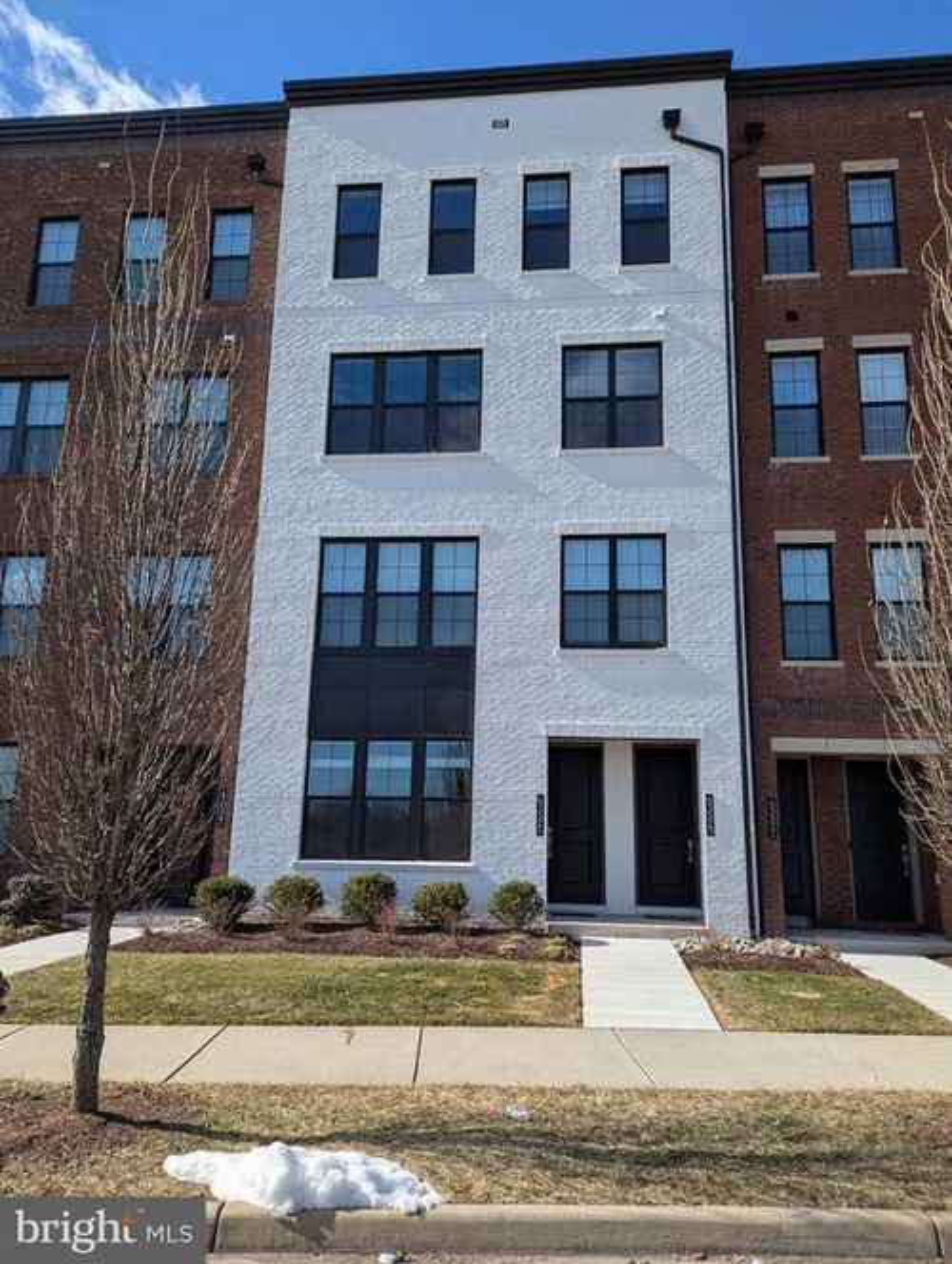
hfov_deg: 56.9
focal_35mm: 24
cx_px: 476
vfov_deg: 71.5
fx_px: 878
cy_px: 632
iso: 46
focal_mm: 6.81
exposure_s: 1/2217
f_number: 1.85
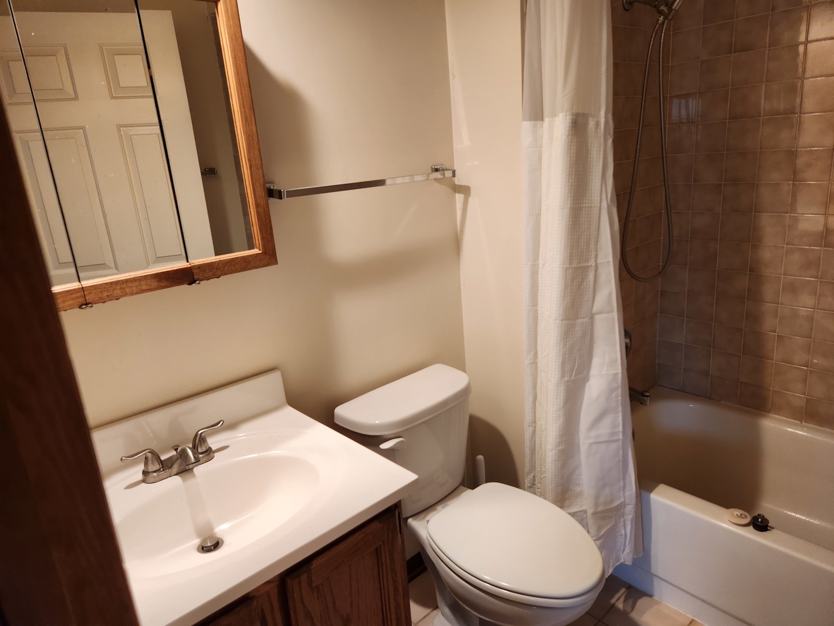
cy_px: 313
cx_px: 417
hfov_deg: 73.9
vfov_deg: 58.9
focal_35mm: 23
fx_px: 554
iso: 160
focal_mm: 5.4
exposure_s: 1/120
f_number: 1.8
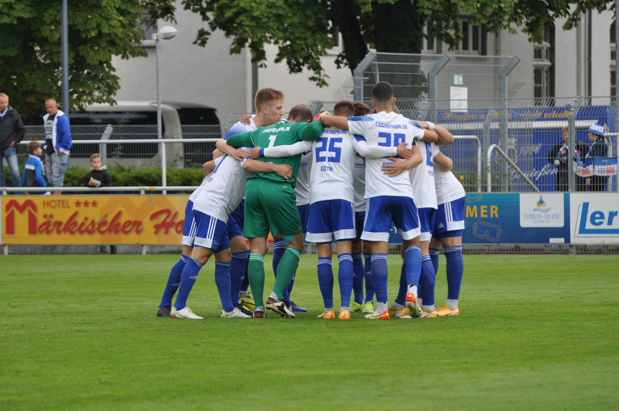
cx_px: 310
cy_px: 206
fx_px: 5023
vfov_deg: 4.7
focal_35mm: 292
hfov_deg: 7.1
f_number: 5.3
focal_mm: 195
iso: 200
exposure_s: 1/125
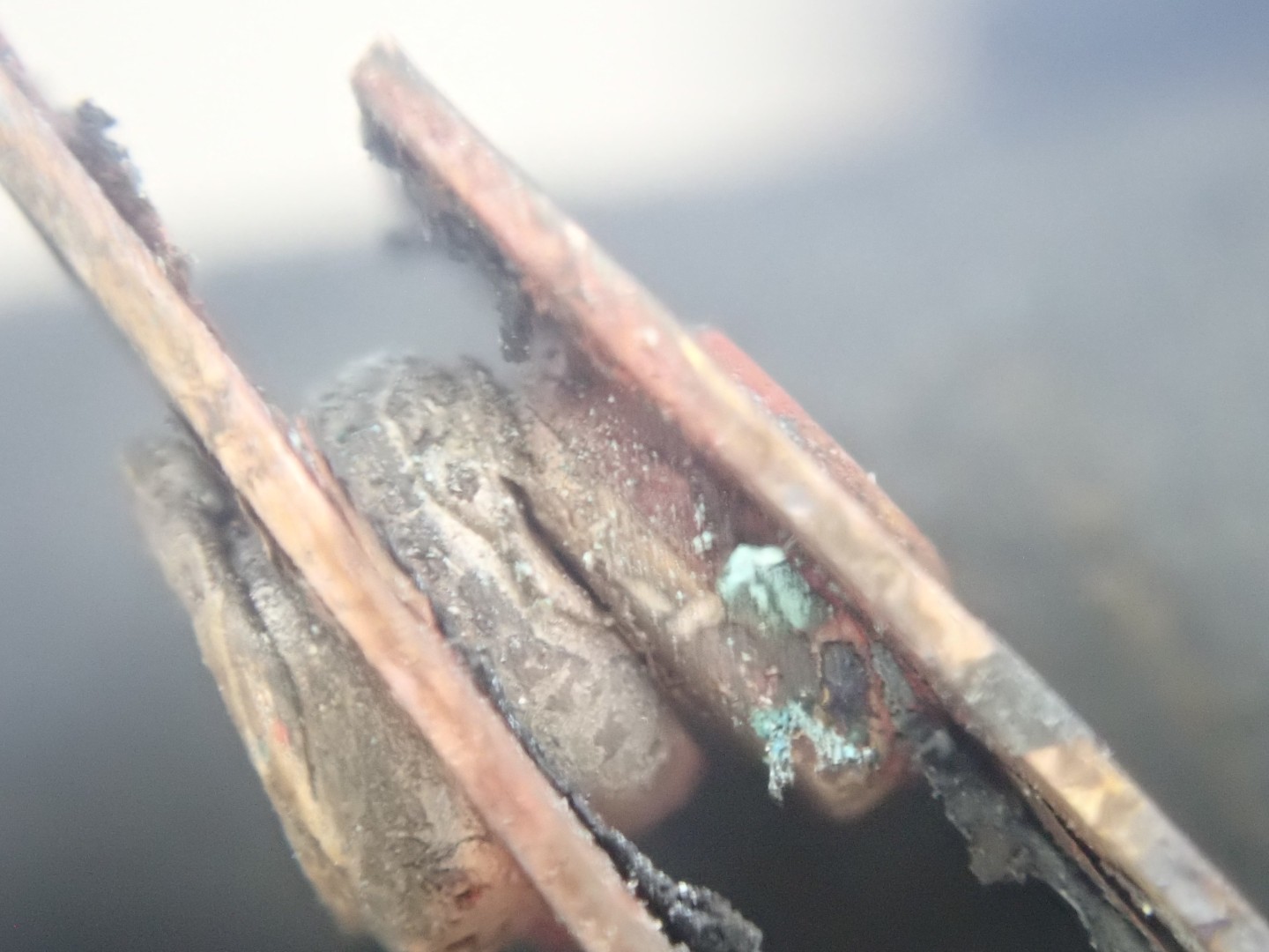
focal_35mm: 100
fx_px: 3666
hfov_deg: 19.6
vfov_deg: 14.8
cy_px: 476
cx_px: 634
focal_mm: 18
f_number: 6.3
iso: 1600
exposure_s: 1/8
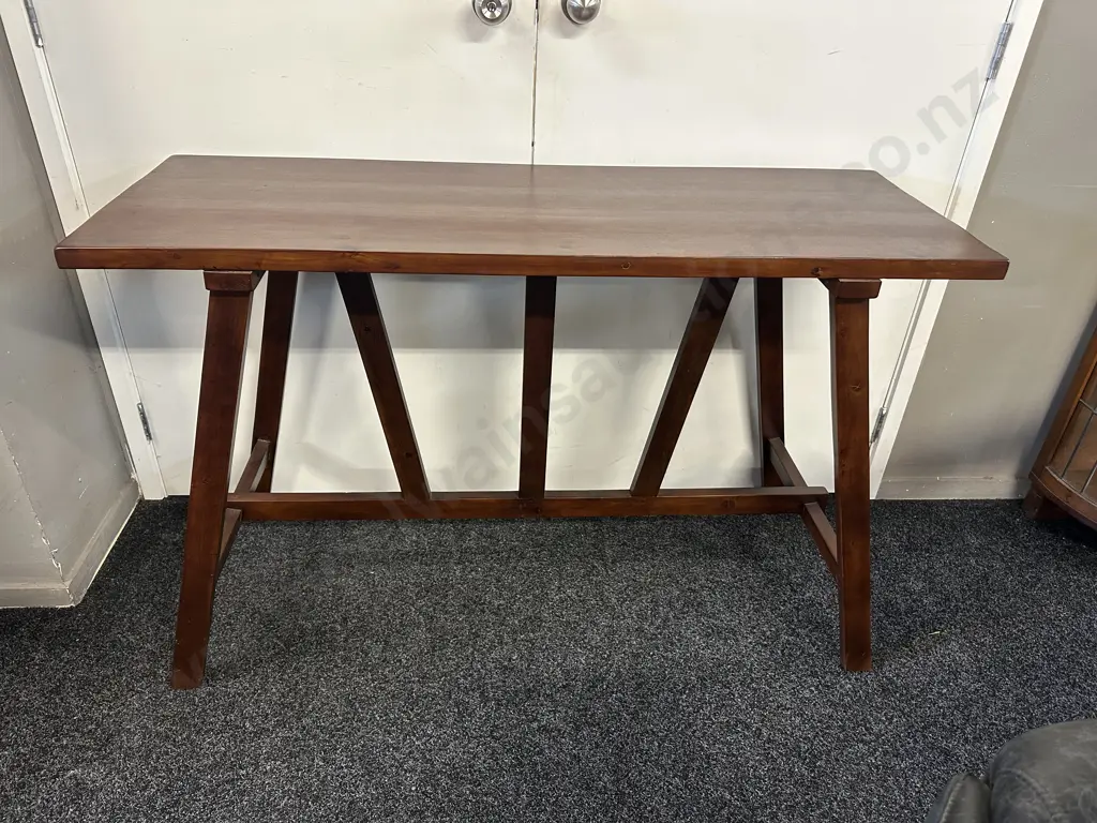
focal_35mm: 24
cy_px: 412
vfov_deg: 56.8
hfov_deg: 71.6
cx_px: 548
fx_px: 761
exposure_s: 1/50
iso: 250
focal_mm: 6.86
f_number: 1.78
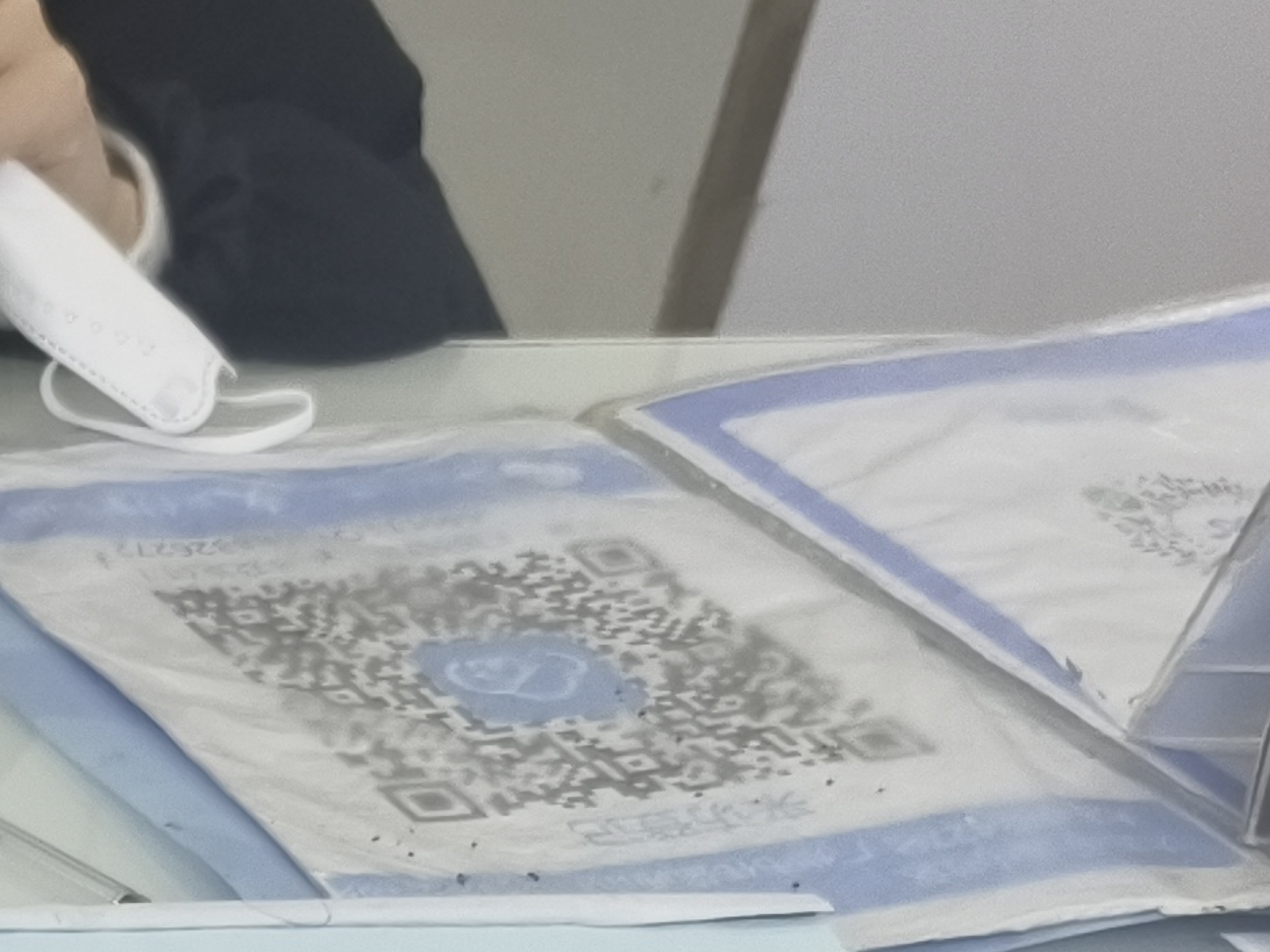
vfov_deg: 13.2
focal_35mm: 101
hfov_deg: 17.2
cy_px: 1705
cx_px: -717
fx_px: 3706
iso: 248
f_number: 1.75
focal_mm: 5.5
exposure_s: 1/120
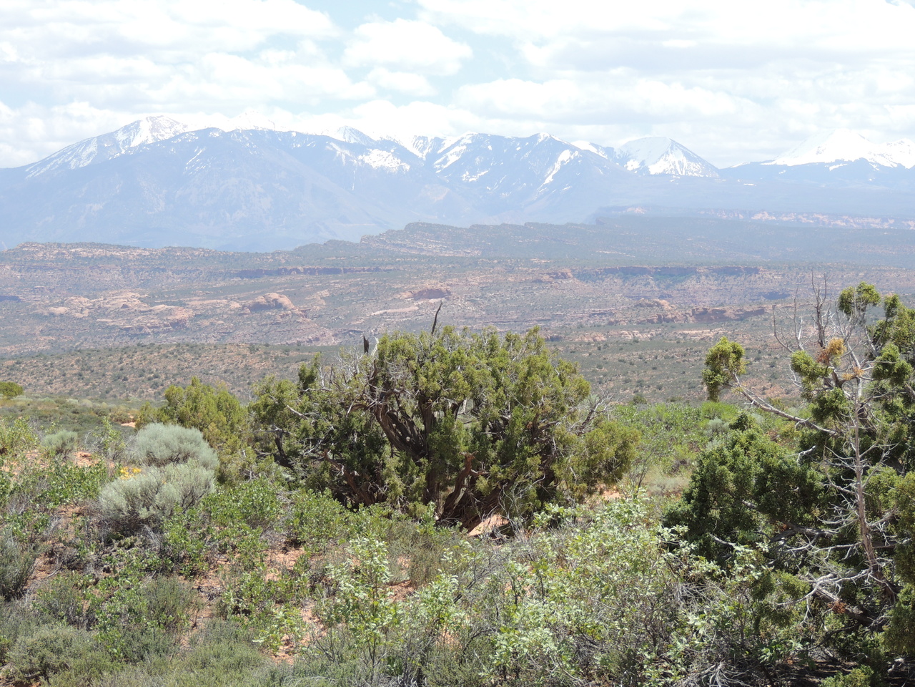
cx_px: 458
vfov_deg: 12.3
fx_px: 3172
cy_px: 344
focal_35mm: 120
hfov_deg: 16.4
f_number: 4.2
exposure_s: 1/500
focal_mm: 21.4
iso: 100
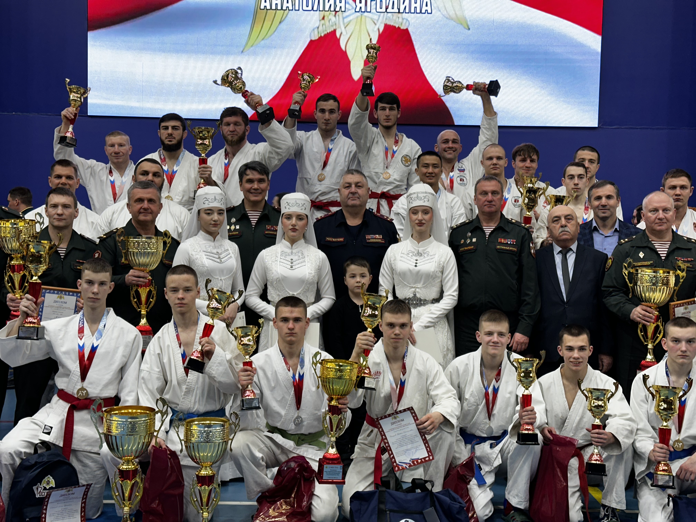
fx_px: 965
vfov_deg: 30.3
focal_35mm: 48
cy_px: 261
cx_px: 348
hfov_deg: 39.7
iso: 64
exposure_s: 1/50
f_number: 1.78
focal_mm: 6.86
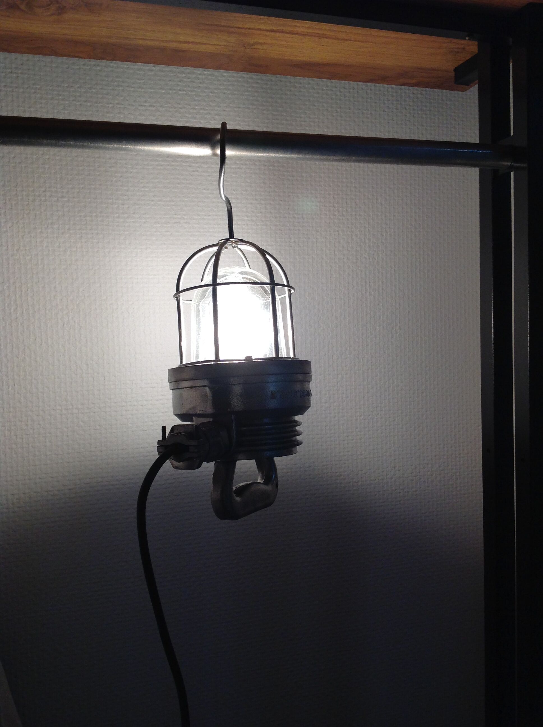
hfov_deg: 40.6
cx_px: 272
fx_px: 734
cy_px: 364
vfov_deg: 52.7
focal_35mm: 35
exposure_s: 1/120
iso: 100
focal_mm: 4.28
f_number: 2.4
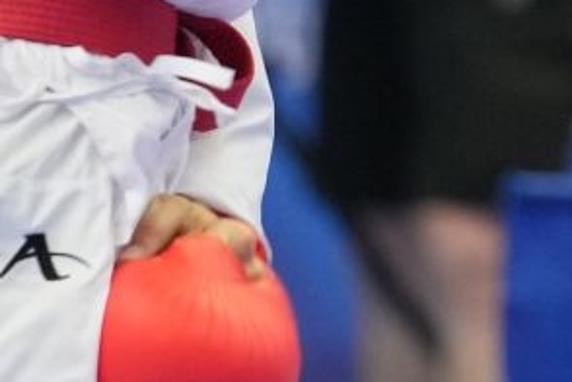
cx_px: 942
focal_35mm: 1169
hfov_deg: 1.8
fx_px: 18573
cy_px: -497
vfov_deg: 1.2
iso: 2500
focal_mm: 191
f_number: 2.8
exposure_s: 1/1000
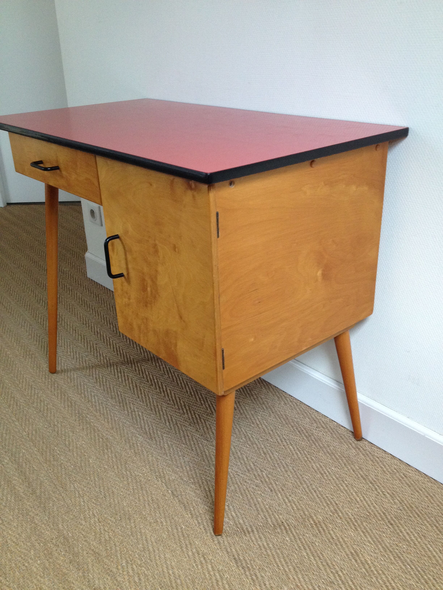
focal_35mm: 35
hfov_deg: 40.7
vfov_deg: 52.6
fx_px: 597
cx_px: 222
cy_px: 295
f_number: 2.4
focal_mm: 4.28
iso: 160
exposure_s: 1/20
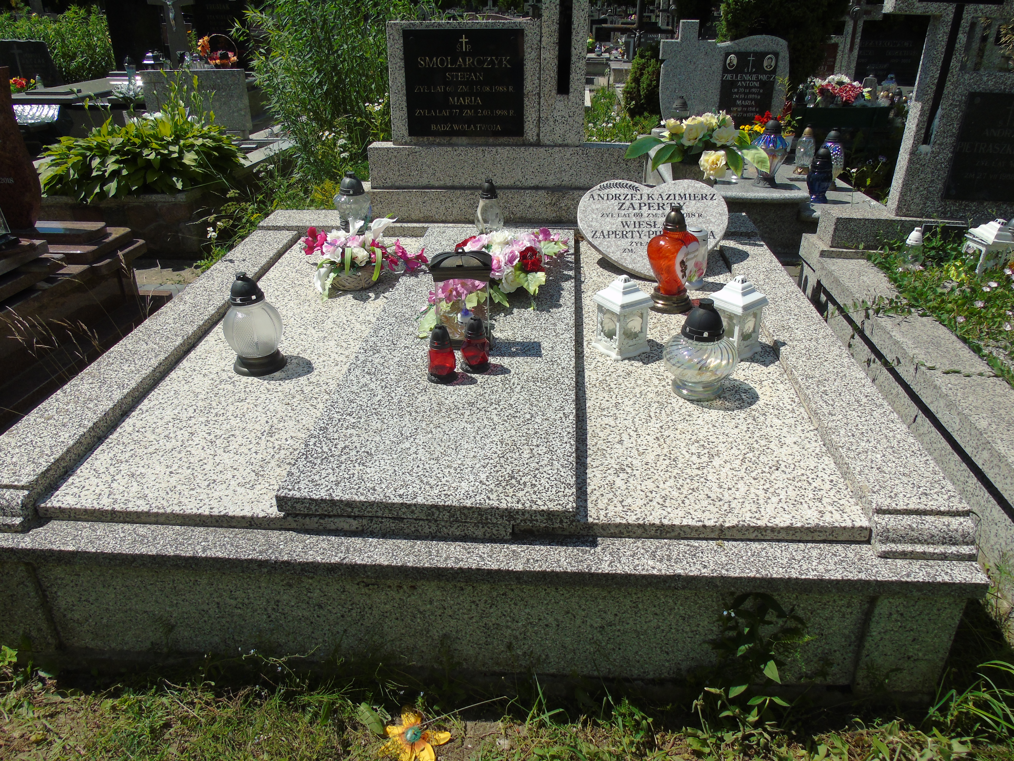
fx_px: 732
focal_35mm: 25
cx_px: 507
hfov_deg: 69.4
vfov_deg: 54.9
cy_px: 380
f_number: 4
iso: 80
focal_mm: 4.4
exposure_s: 1/1000
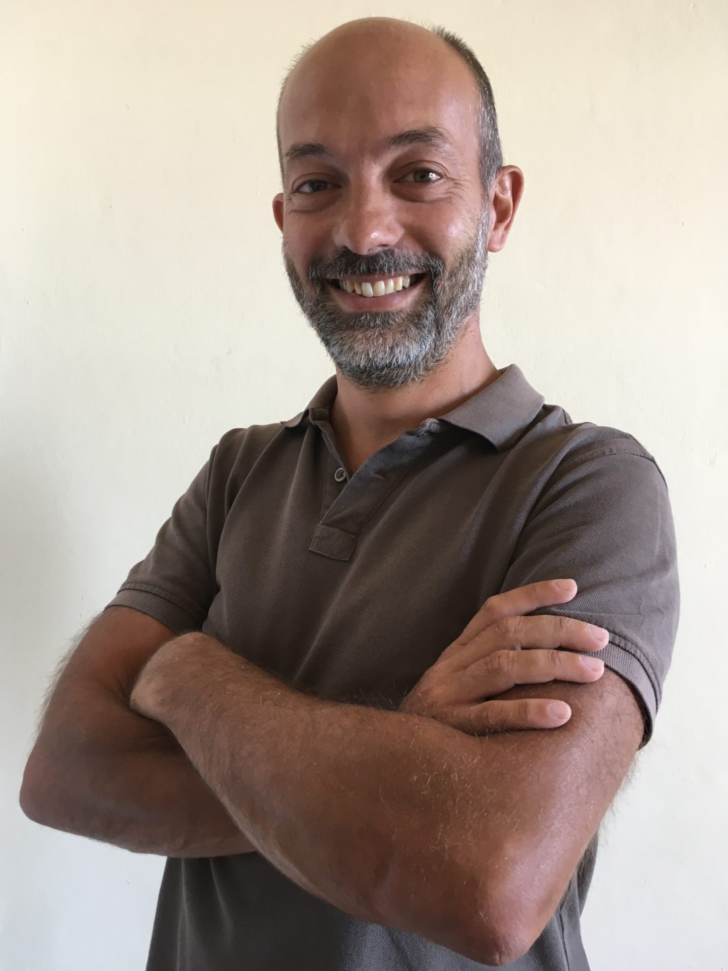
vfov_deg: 61.7
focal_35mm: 29
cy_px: 486
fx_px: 813
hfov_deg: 48.2
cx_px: 364
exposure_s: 1/33
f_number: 2.2
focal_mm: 4.15
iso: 64
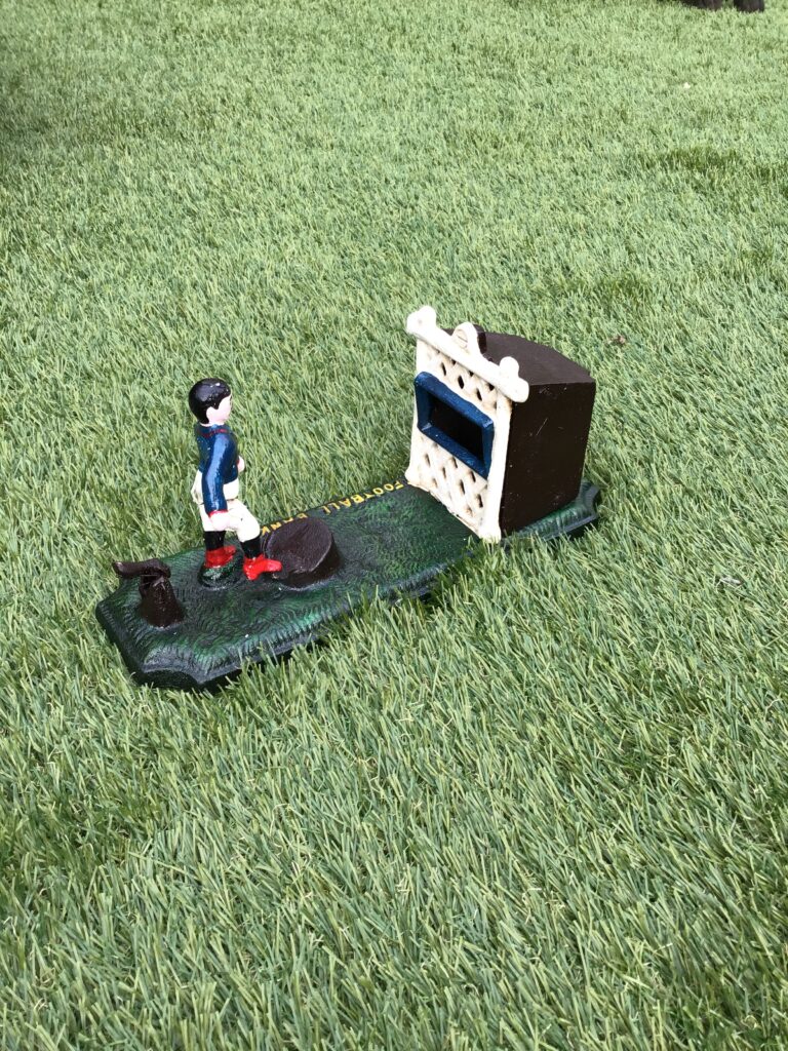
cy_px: 526
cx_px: 394
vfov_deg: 58.4
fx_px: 941
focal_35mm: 31
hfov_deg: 45.4
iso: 25
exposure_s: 1/116
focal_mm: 3.3
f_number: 2.4
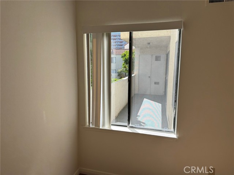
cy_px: 88
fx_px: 162
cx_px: 117
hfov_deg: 71.6
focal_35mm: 24
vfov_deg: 56.8
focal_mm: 6.76
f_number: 1.78
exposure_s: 1/1238
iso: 80
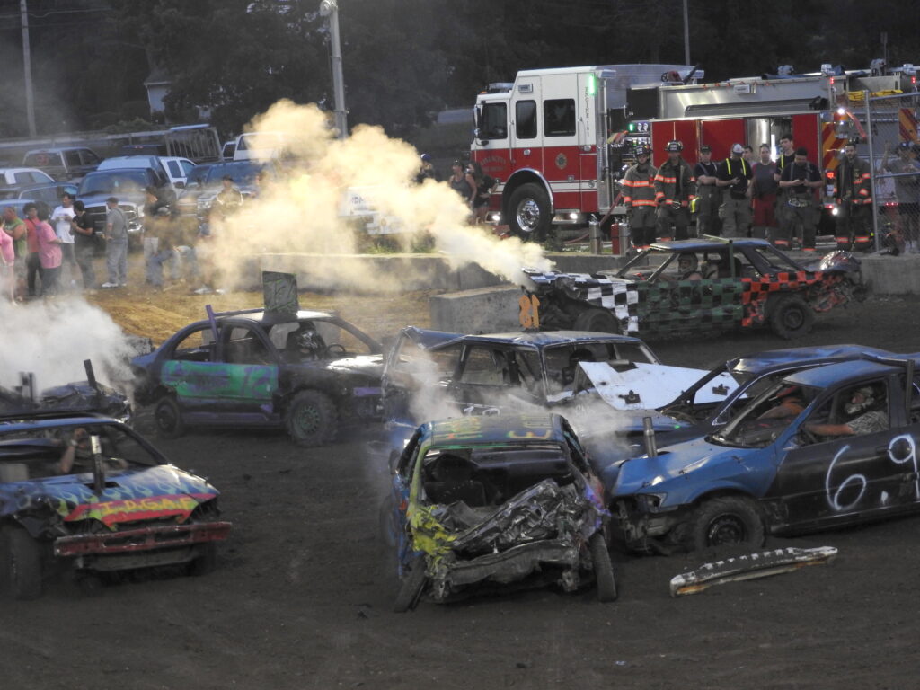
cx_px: 460
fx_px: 3588
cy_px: 345
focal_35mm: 135
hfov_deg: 14.6
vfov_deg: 11.0
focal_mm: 24.2
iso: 400
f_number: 5
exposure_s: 1/30
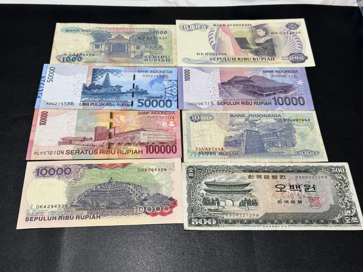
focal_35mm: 48
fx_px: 503
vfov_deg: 30.3
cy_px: 136
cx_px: 182
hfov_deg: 39.7
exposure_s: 1/50
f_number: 1.78
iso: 64
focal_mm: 6.86
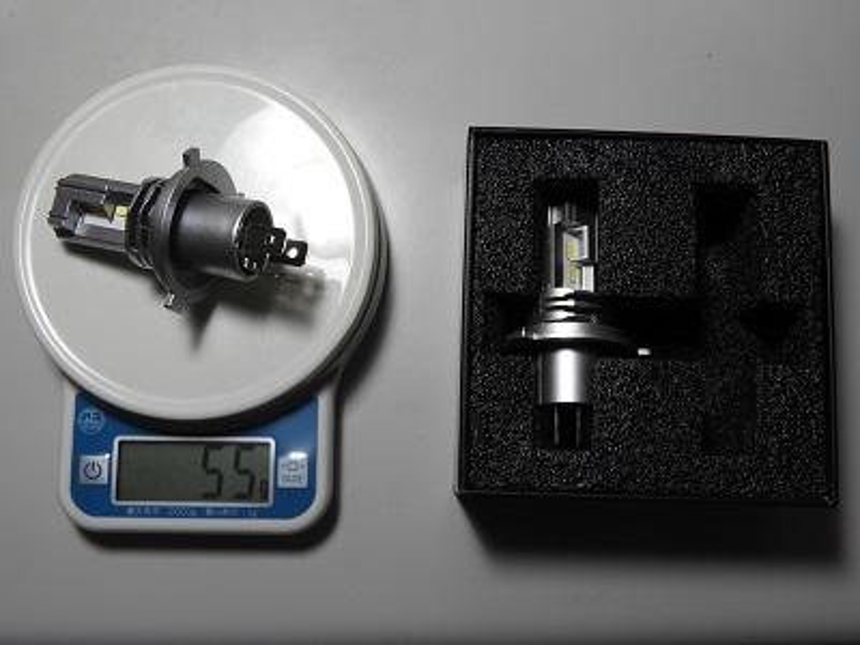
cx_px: 430
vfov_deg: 36.0
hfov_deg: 46.8
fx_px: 994
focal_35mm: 40
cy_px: 322
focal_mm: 7.2
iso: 100
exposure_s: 1/50
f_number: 3.8
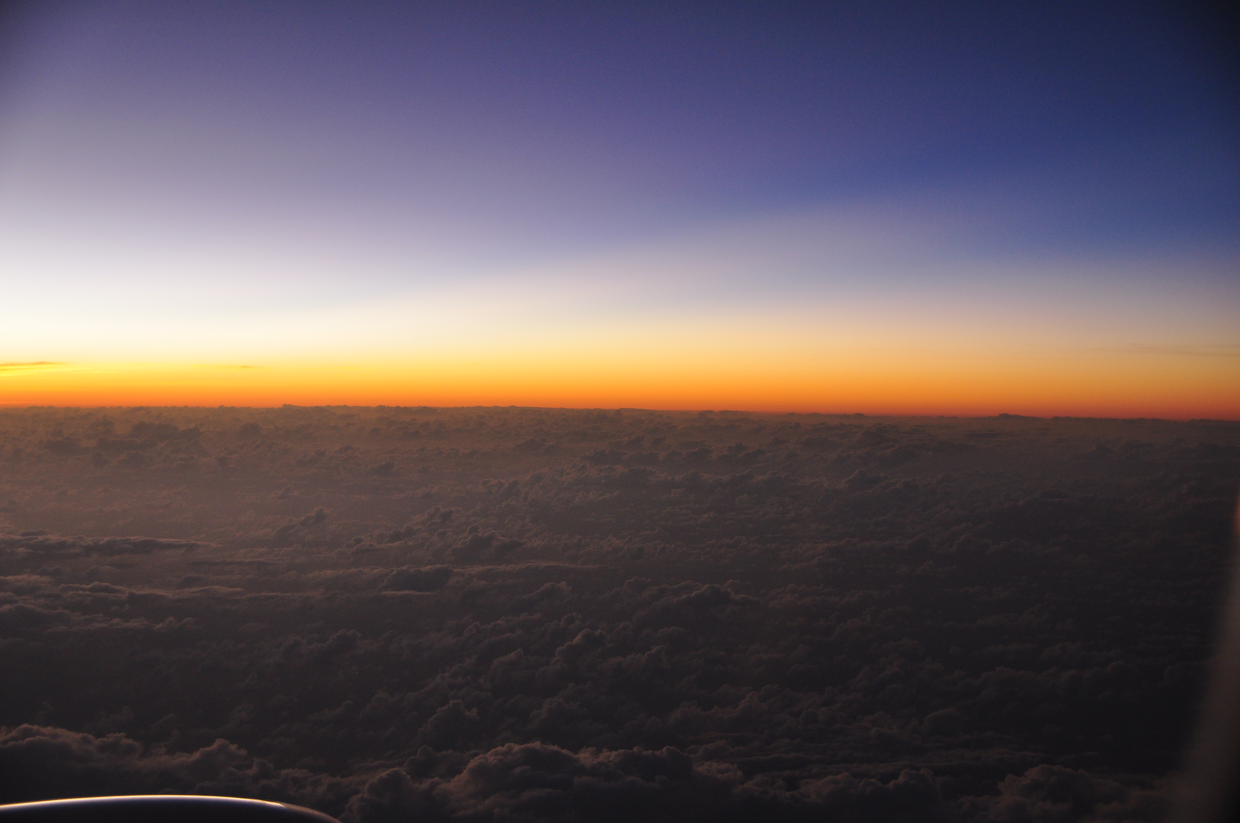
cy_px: 412
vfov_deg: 25.7
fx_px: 1806
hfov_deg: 37.9
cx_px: 620
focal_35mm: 52
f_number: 4.5
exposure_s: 1/60
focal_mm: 35
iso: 400
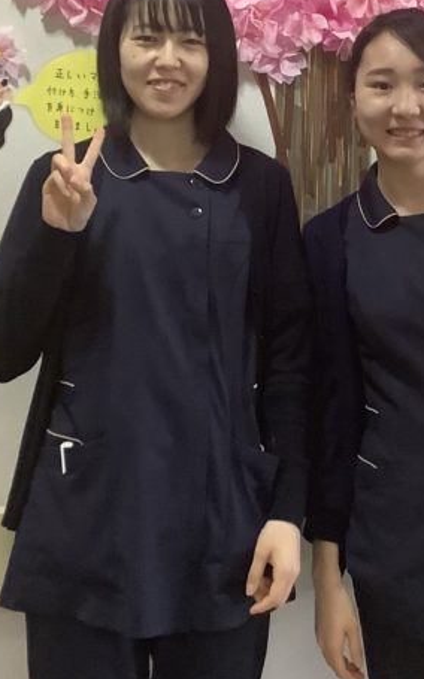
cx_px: 290
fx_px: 1369
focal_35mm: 74
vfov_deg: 27.1
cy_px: 97
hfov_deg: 17.5
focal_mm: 3.3
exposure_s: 1/60
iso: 250
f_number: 2.4
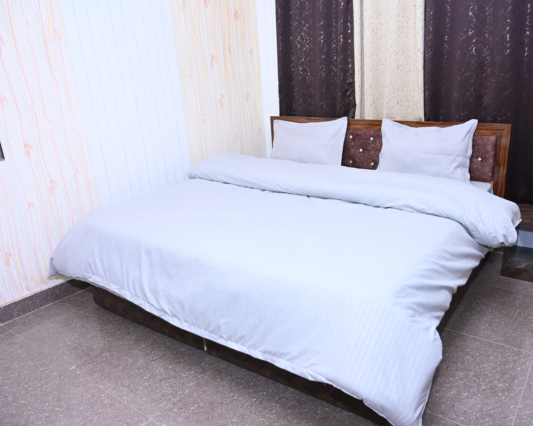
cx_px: 319
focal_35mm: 28
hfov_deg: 61.7
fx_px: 442
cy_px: 217
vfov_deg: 51.5
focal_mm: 24
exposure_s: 1/160
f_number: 5
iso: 800
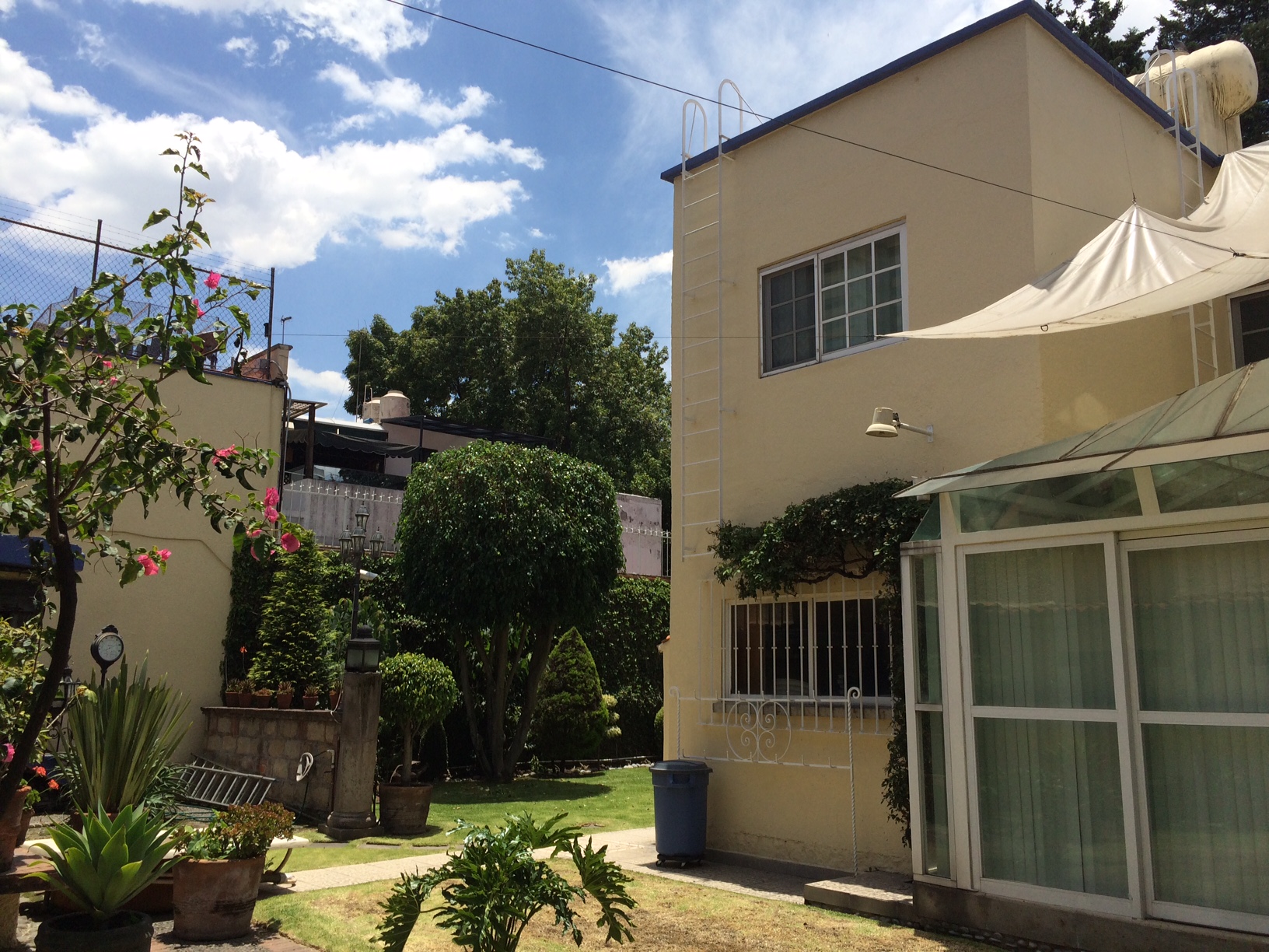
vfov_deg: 48.2
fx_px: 1063
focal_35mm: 29
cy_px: 476
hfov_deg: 61.7
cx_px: 634
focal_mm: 4.15
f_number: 2.2
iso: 32
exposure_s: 1/2283
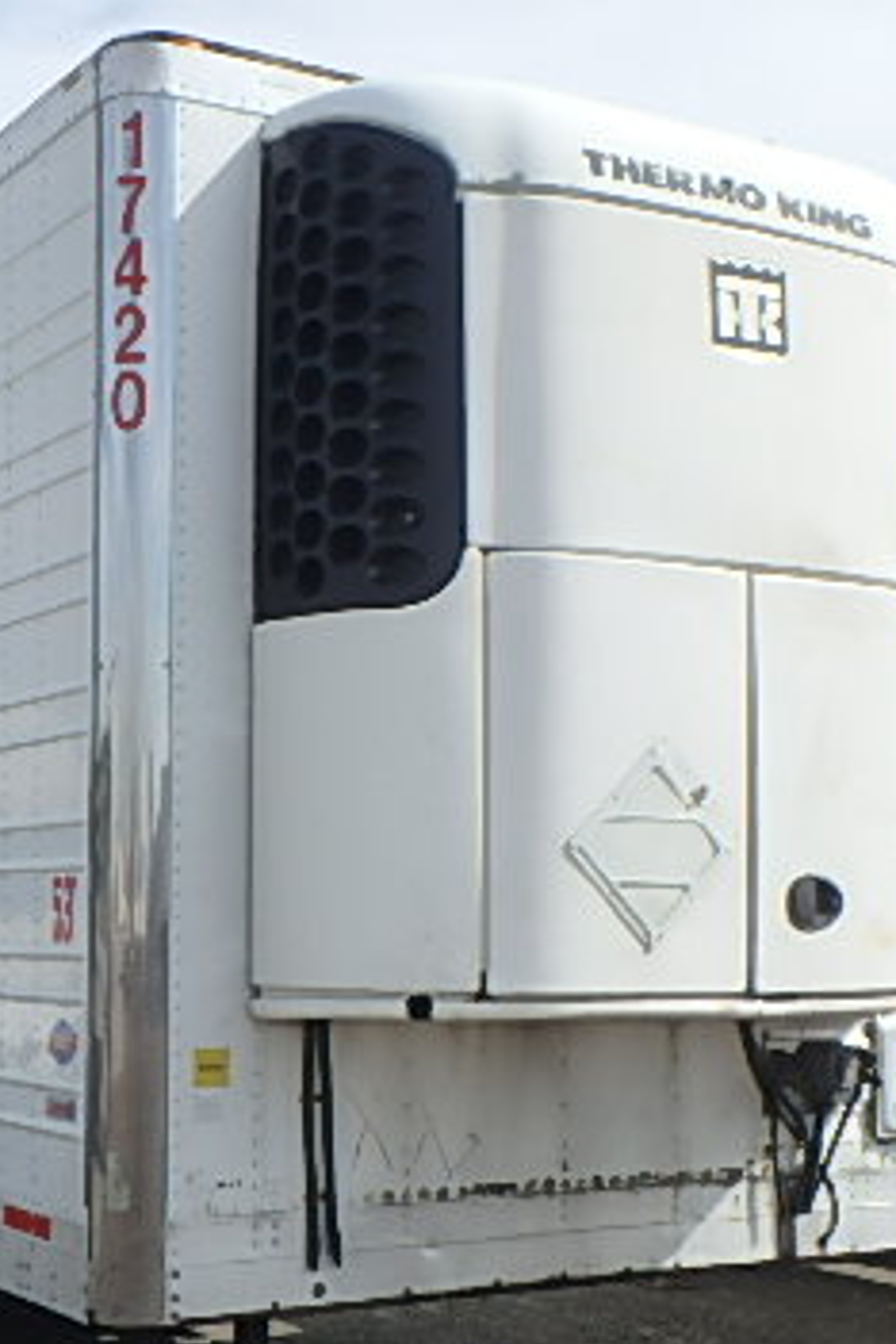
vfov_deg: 36.1
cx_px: 272
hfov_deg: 24.5
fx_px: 2053
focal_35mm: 55
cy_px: 827
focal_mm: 5.2
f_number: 4.6
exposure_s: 1/800
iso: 125
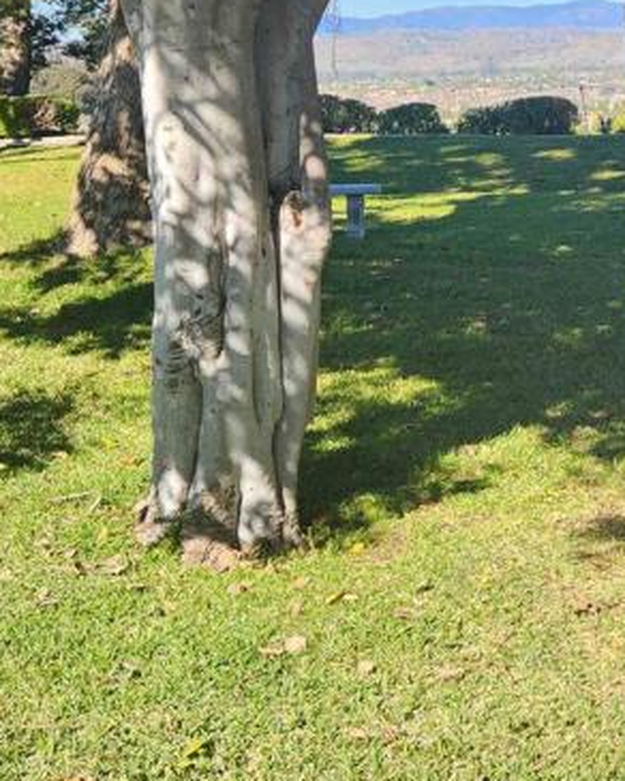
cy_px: 77
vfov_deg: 28.8
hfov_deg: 22.9
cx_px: 681
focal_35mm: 63
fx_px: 1457
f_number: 1.8
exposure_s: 1/636
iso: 20
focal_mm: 5.4
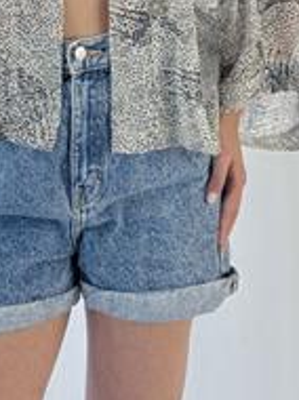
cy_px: -129
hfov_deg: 10.9
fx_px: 1558
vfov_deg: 14.0
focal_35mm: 135
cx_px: 84
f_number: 1.78
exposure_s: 1/138
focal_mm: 6.76
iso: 50
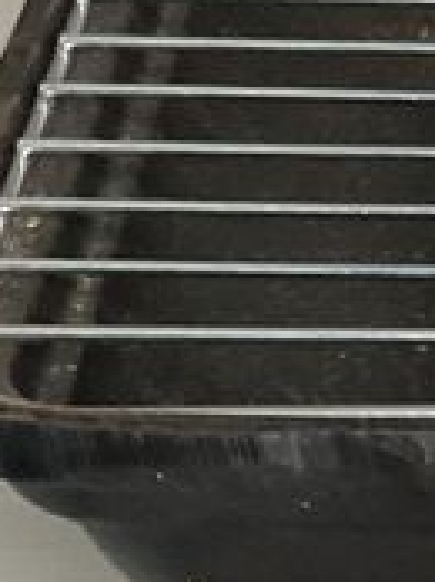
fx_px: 2805
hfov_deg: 8.6
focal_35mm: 167
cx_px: 689
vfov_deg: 11.5
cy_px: 773
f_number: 1.8
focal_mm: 3
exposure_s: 1/60
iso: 250
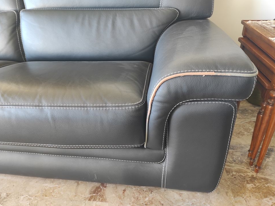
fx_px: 206
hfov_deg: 67.3
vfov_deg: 53.0
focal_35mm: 26
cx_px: 136
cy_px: 99
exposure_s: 1/33
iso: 280
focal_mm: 5.43
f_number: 1.89
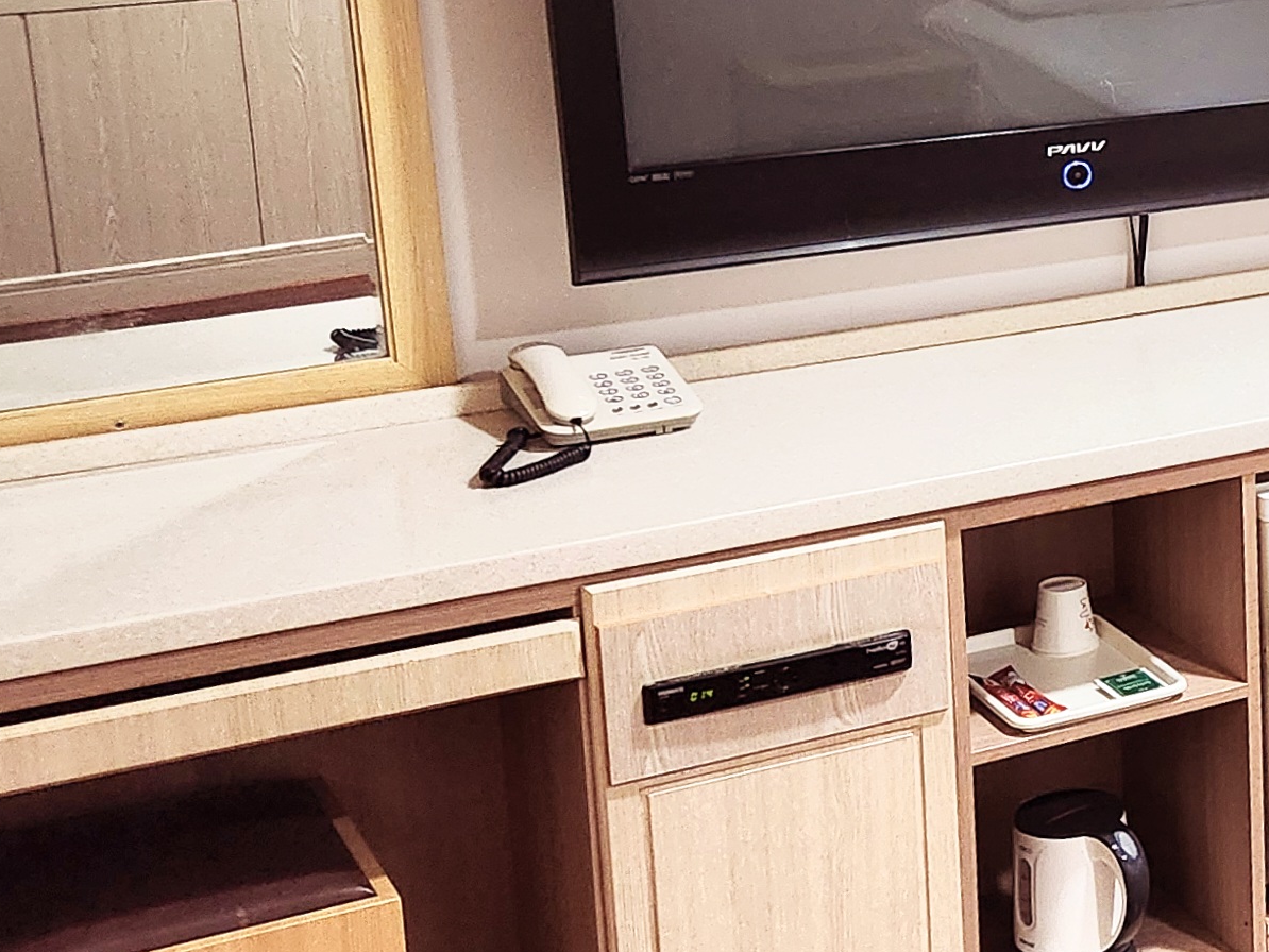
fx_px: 2640
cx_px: 1834
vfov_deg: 20.3
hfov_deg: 22.7
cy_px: 246
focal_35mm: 72
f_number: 1.8
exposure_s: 1/120
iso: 640
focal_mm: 5.4
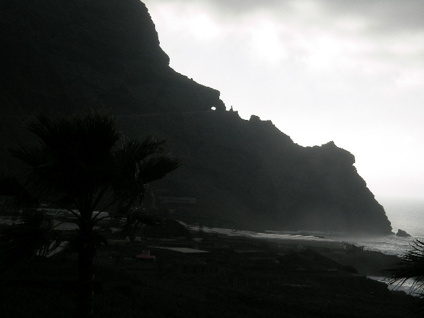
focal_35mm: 114
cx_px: 212
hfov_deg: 17.3
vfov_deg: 13.0
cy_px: 159
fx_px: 1396
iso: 50
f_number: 8
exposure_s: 1/360
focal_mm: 18.9
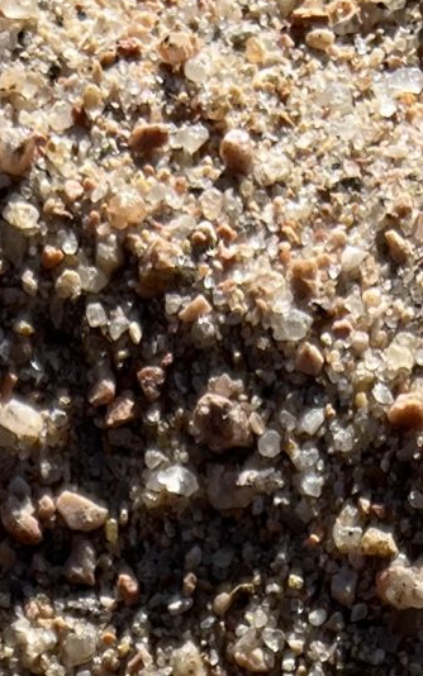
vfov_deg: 13.0
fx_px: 2433
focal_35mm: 132
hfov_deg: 9.9
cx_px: 79
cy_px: 1481
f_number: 1.5
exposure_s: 1/3704
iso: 50
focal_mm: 5.7
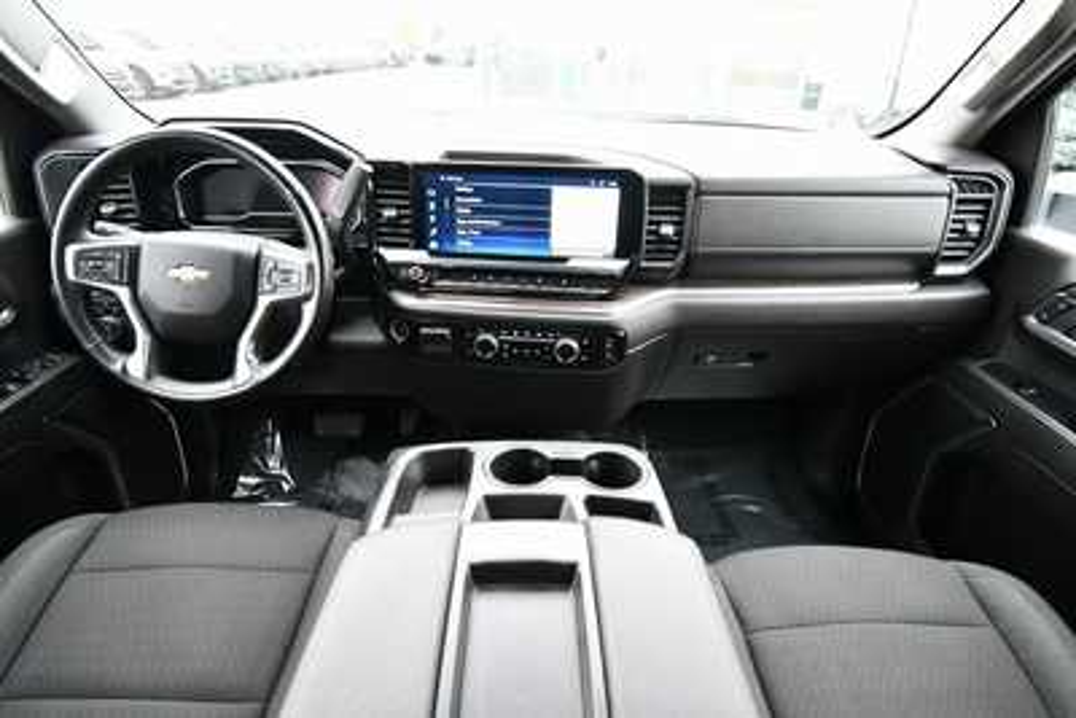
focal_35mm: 19
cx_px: 538
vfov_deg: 64.6
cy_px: 359
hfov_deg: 86.9
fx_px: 568
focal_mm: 13
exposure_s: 1/80
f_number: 4.8
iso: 3200
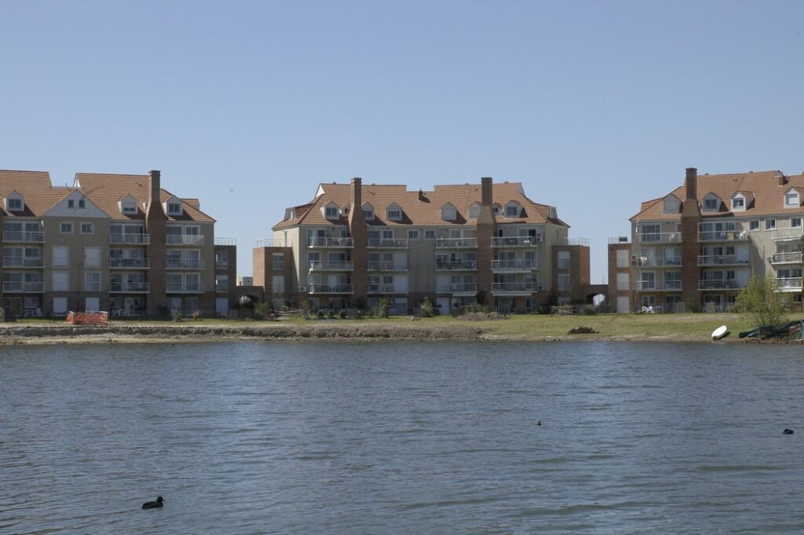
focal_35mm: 69
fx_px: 1540
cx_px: 402
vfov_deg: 19.7
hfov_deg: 29.3
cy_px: 268
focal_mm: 46
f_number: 11
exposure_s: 1/800
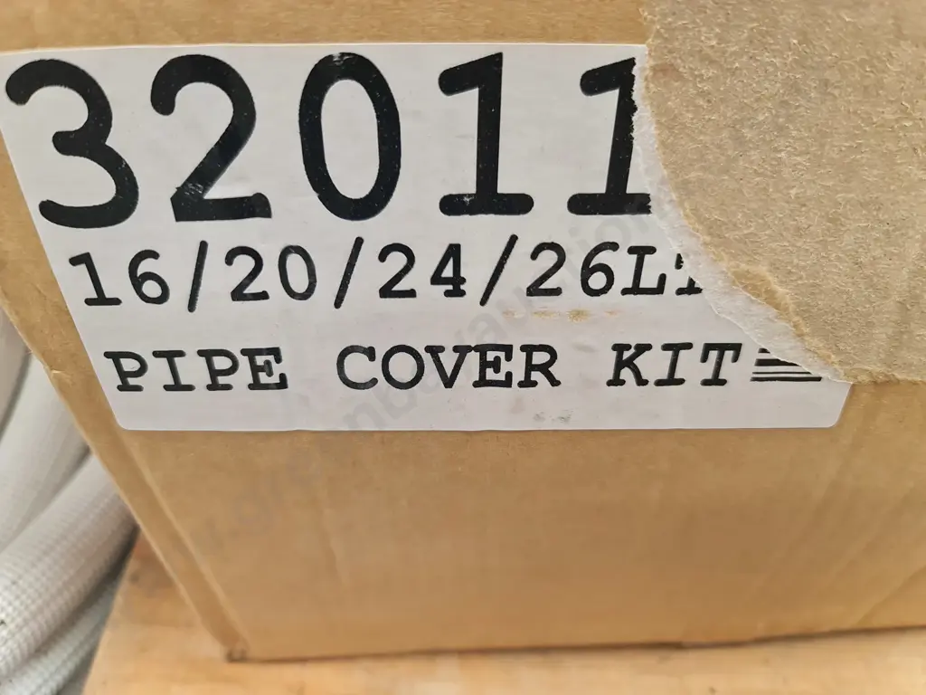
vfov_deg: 54.9
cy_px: 348
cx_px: 463
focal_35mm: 25
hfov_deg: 69.4
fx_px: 669
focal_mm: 7
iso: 160
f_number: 1.8
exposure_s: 1/100
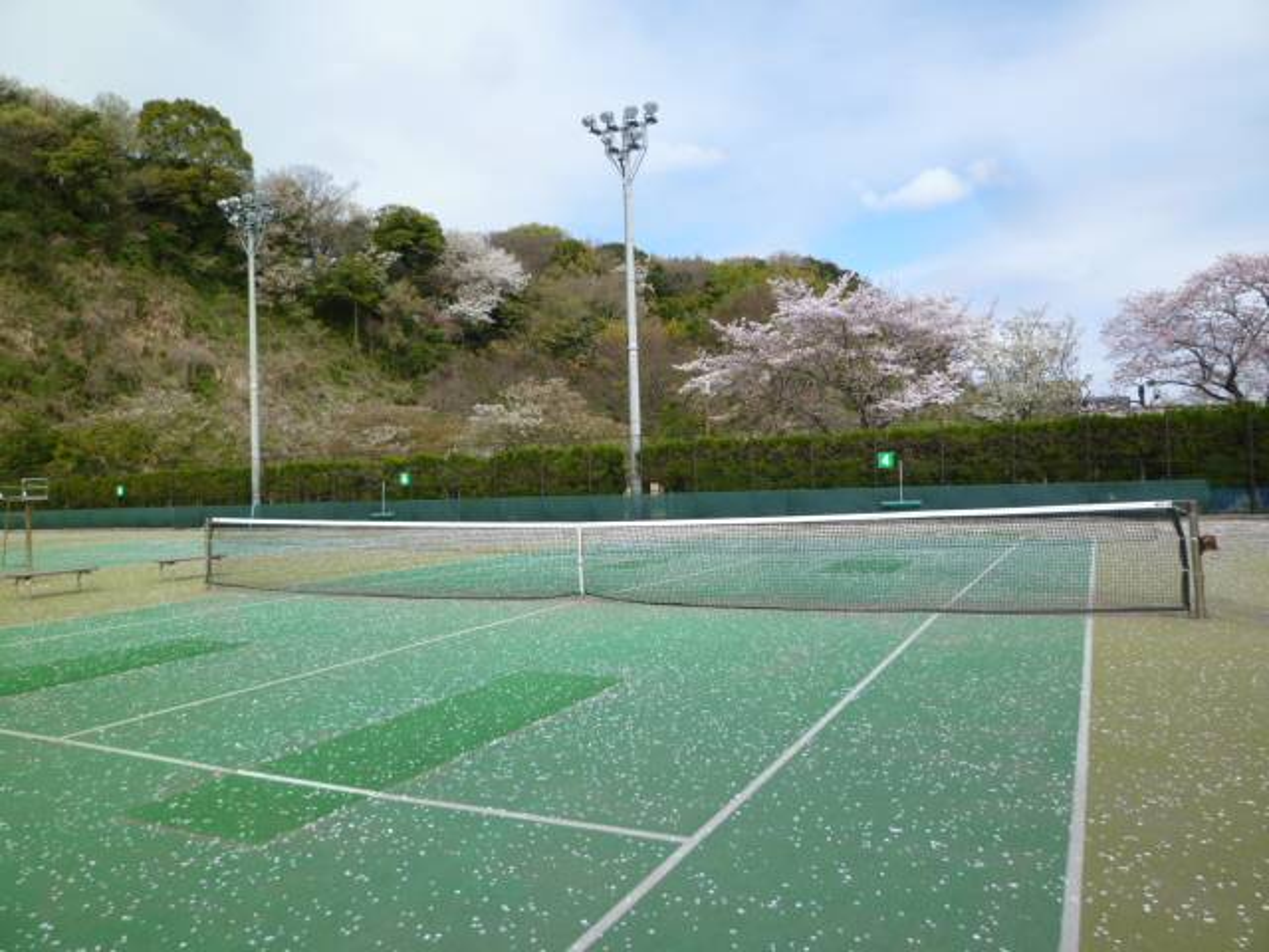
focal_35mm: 25
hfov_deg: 69.4
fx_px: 916
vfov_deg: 54.9
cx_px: 634
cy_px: 476
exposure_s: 1/400
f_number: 4
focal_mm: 4.5
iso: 80
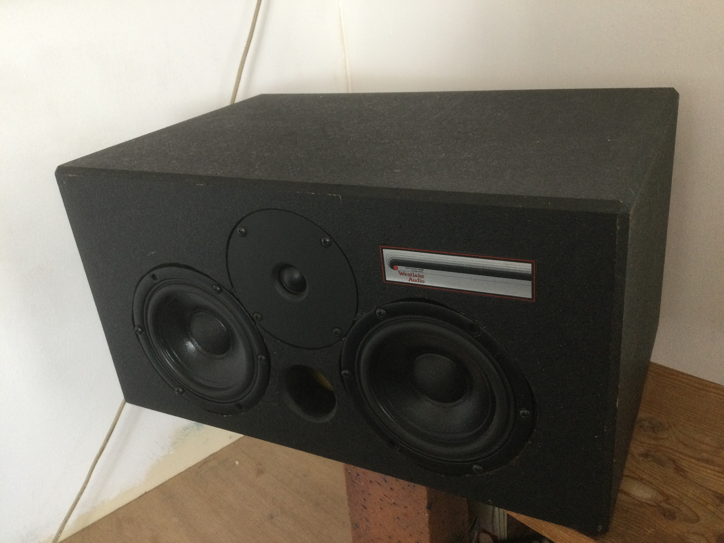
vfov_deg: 45.4
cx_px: 362
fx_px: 648
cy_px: 272
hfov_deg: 58.4
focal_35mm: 31
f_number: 2.4
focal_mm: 3.3
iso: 125
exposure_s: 1/33
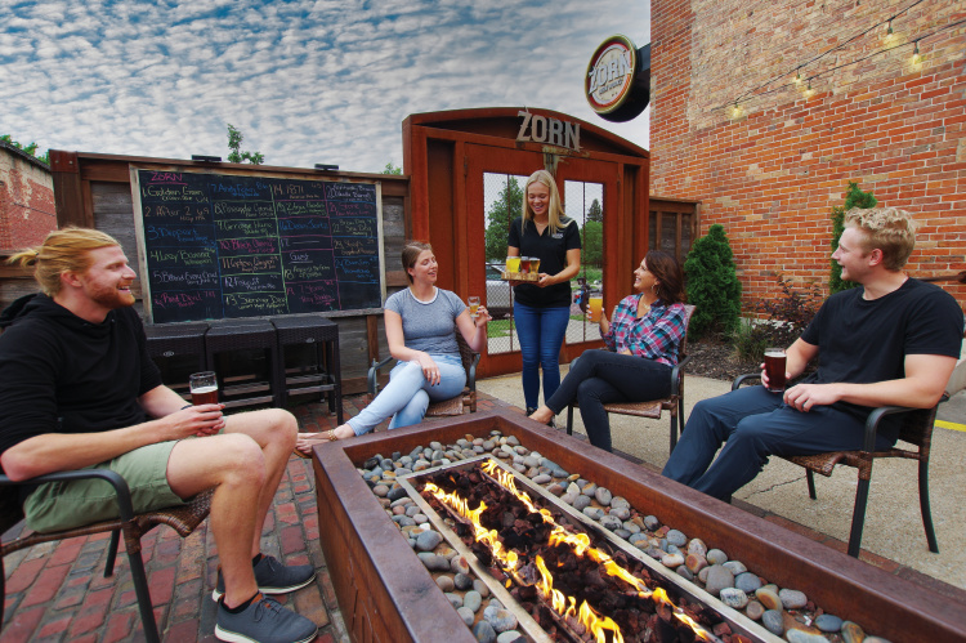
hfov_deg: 100.4
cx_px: 483
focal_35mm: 15
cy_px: 322
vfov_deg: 77.2
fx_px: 402
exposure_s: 1/125
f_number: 4.5
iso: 125
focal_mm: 10
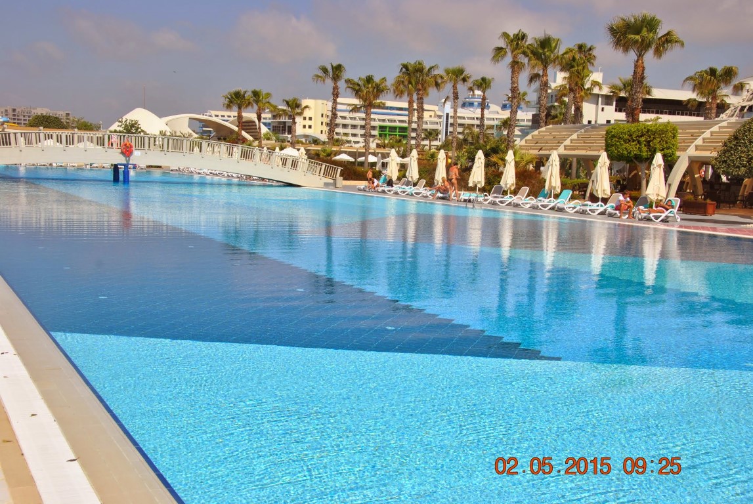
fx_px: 880
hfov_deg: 46.3
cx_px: 376
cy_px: 252
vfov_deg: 32.0
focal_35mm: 42
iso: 100
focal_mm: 28
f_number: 9
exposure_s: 1/320
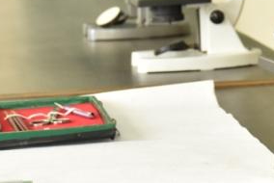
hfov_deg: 9.5
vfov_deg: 6.3
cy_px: -71
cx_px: 270
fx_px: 1646
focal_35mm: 216
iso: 800
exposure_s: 1/60
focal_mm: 40
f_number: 5
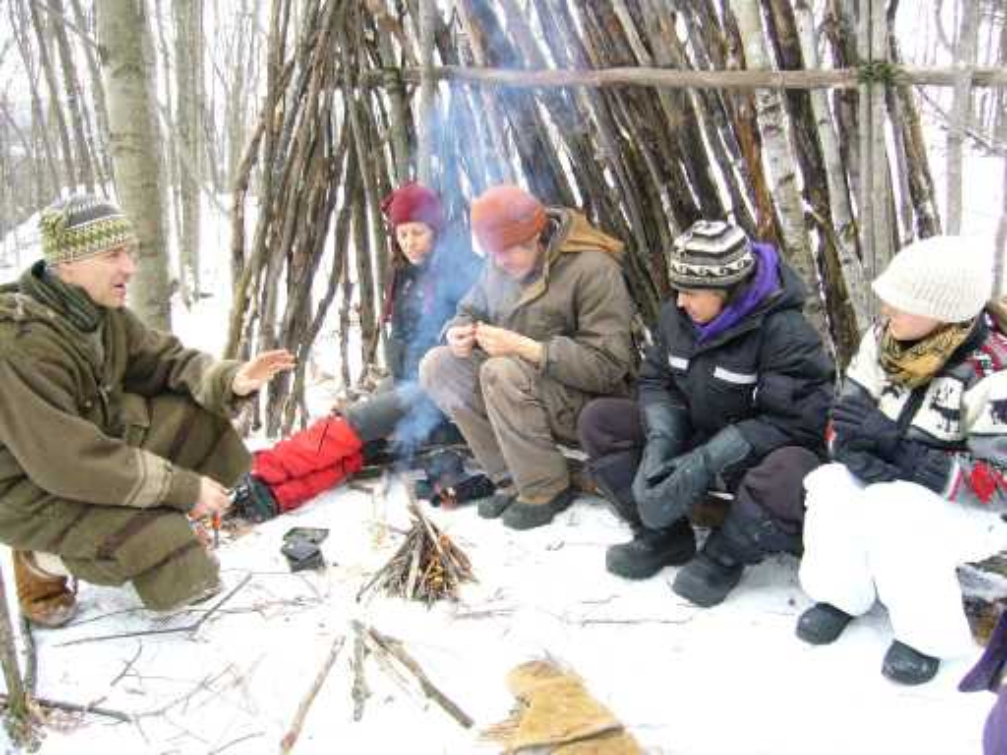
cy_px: 378
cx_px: 504
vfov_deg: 40.7
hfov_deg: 52.6
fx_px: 1018
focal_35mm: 35
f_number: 2.8
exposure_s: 1/125
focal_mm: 5.8
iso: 200
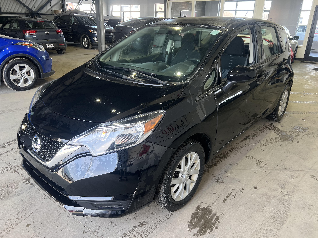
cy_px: 119
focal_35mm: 26
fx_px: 239
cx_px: 159
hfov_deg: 67.3
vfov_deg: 53.1
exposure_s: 1/124
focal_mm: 5.7
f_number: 1.5
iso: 64
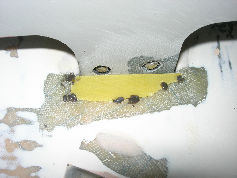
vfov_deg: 37.7
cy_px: 89
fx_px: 260
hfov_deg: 49.0
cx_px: 118
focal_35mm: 38
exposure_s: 1/60.1
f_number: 4.8
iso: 64
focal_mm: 7.8
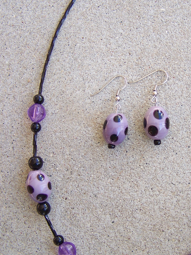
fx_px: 412
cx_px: 134
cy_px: 117
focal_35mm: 56
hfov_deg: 25.9
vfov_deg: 34.3
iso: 80
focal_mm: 6.3
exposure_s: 1/90
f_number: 2.8
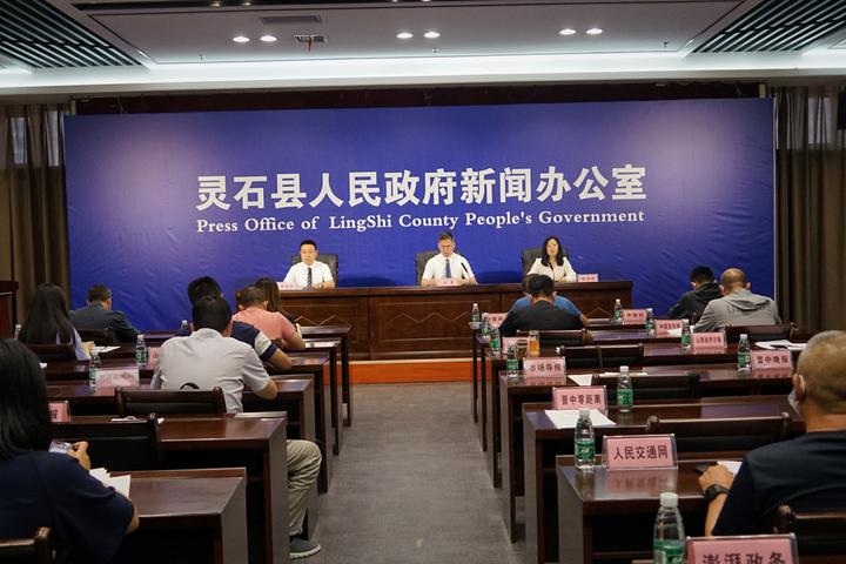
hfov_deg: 53.1
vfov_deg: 36.9
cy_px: 282
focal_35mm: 36
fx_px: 846
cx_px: 423
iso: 1250
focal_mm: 24
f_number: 4
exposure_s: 1/160
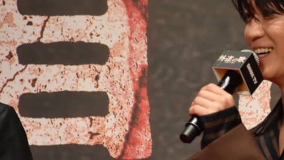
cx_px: 286
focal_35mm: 935
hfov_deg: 2.3
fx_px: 7040
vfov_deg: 1.3
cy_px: 113
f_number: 6.3
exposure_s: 1/100
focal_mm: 280
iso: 800
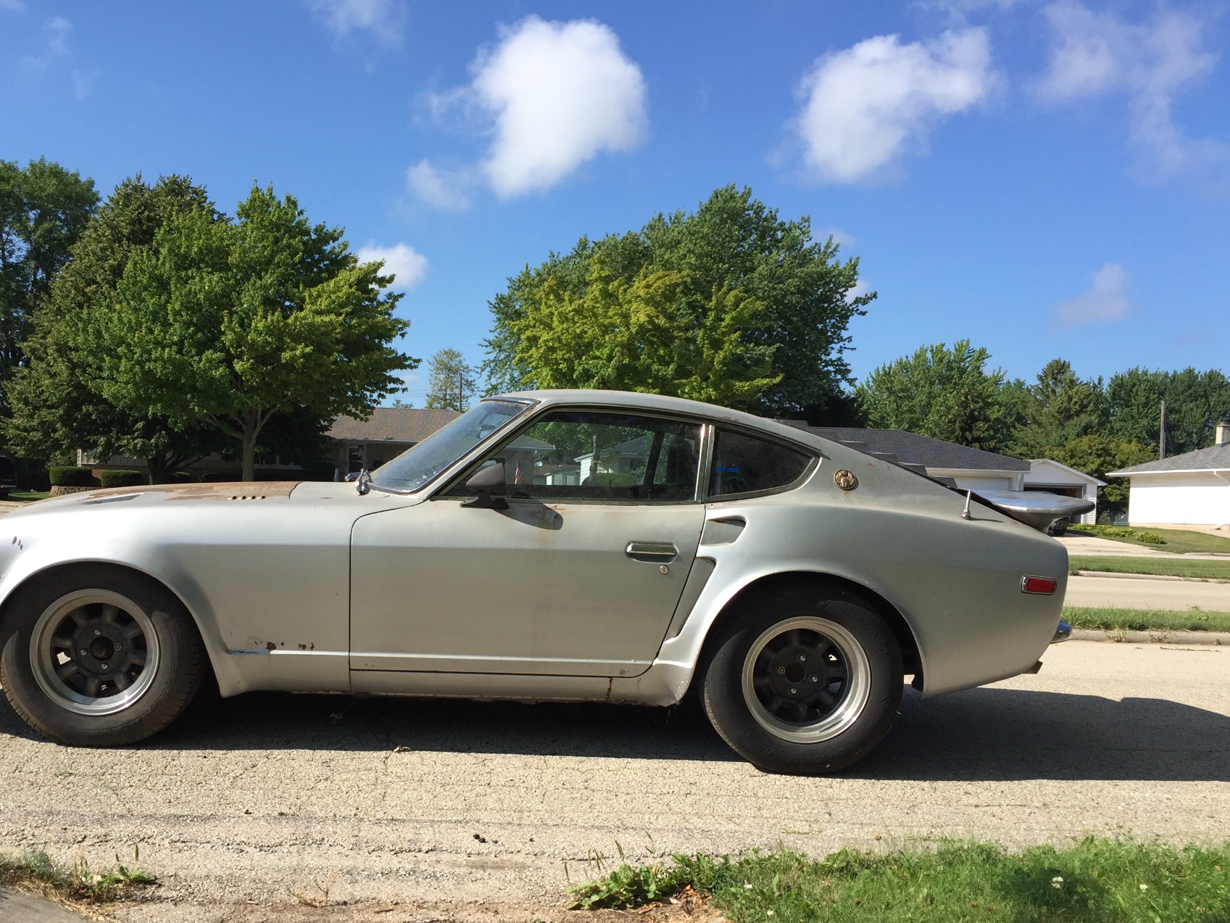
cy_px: 552
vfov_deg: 40.5
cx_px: 496
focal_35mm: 35
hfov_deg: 52.3
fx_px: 1244
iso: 32
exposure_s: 1/1582
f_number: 2.2
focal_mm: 4.15
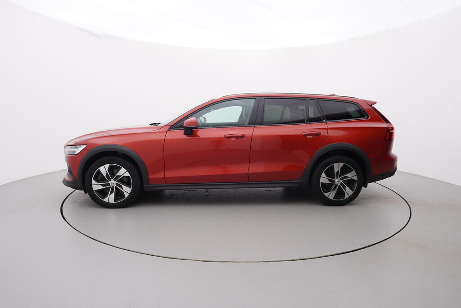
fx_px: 288
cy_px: 154
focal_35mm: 22
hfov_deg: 77.3
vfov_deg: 56.2
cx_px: 230
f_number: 5
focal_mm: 15
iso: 200
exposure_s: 1/80
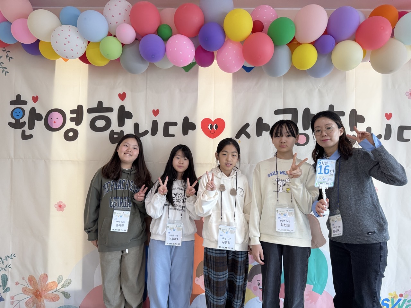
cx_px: 206
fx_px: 285
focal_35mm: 24
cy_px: 154
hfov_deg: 71.6
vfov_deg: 56.8
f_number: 1.78
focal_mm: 6.76
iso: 100
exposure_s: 1/120
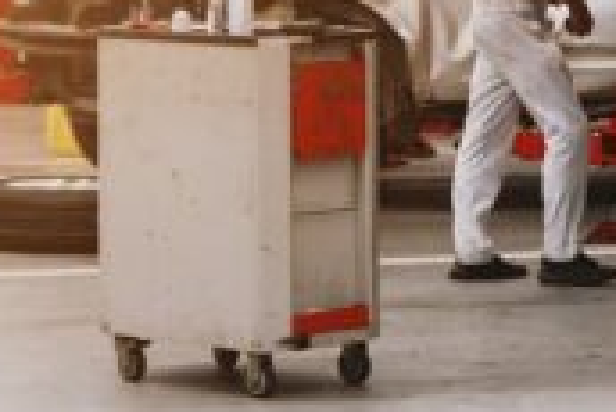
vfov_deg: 6.1
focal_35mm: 223
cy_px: -122
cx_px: 57
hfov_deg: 9.2
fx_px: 3819
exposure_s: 1/250
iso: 100
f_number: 2.2
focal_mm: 50
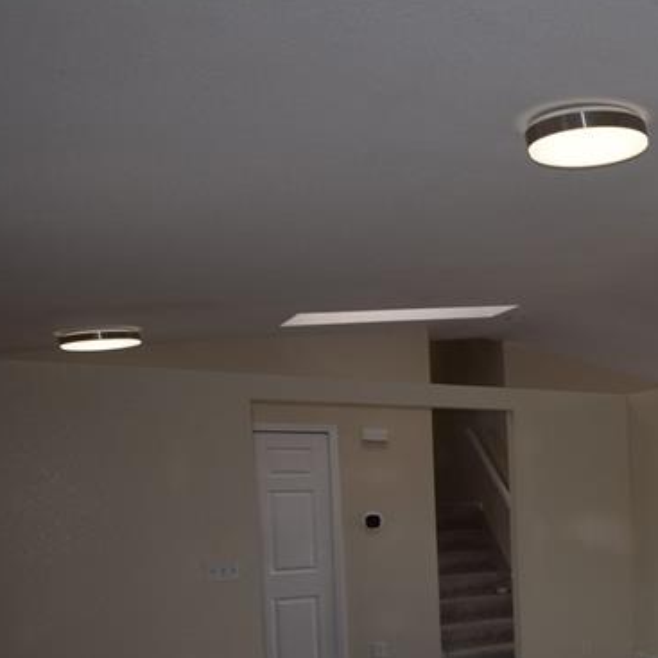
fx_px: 843
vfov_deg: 41.2
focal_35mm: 39
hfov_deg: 32.7
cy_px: 507
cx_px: 841
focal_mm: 11
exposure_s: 1/125
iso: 180
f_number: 5.6
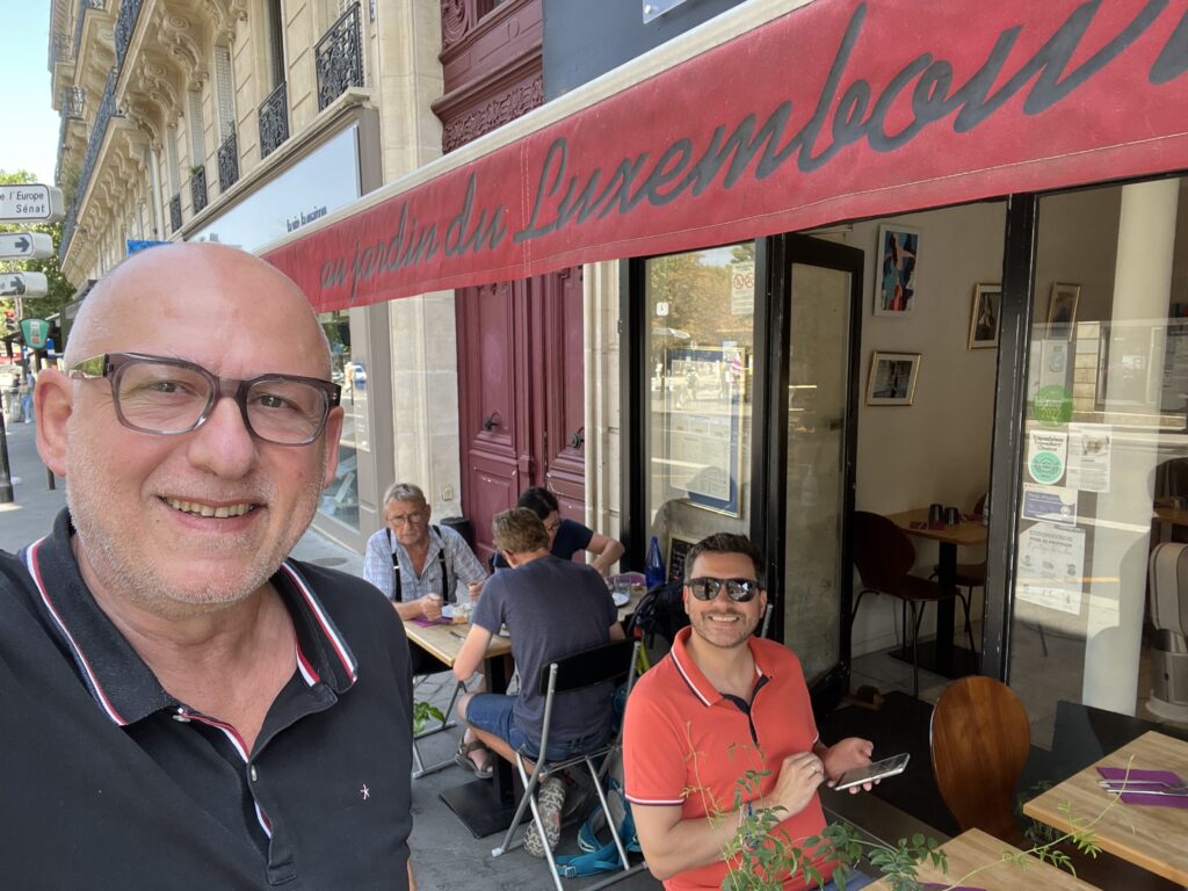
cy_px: 446
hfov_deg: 73.9
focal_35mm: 23
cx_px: 594
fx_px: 789
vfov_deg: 58.9
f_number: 2.2
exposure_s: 1/121
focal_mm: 2.71
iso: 32
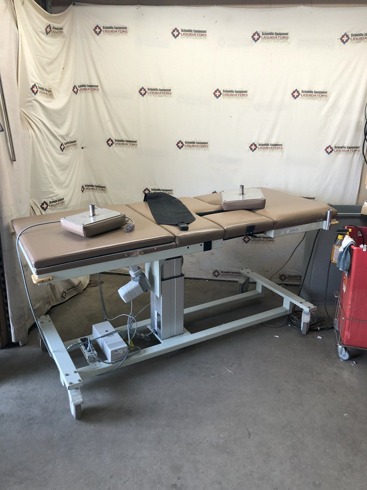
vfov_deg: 63.4
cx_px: 184
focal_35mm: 28
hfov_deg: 49.7
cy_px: 245
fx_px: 396
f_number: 1.8
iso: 25
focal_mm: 3.99
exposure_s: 1/40
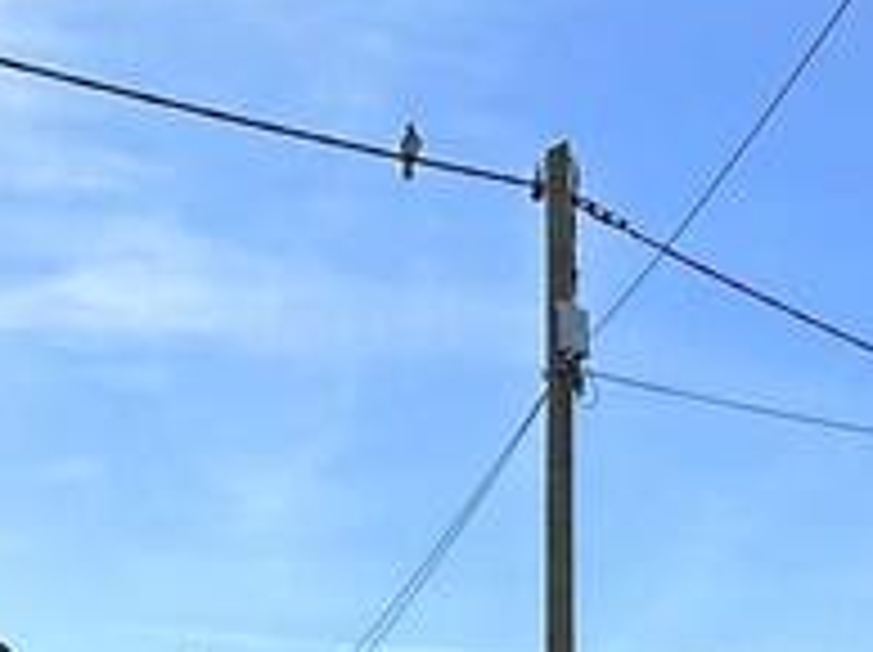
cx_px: 464
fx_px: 1864
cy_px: 1102
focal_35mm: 74
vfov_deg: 17.0
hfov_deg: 26.4
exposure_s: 1/2053
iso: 50
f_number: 2.2
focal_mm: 2.22
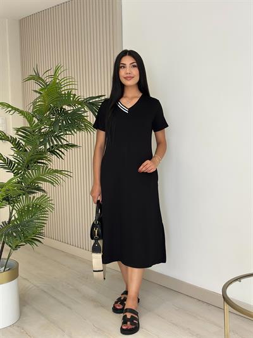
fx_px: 468
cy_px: 169
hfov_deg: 30.3
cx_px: 126
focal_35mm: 48
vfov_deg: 39.6
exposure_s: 1/342
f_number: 1.78
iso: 80
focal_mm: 6.86
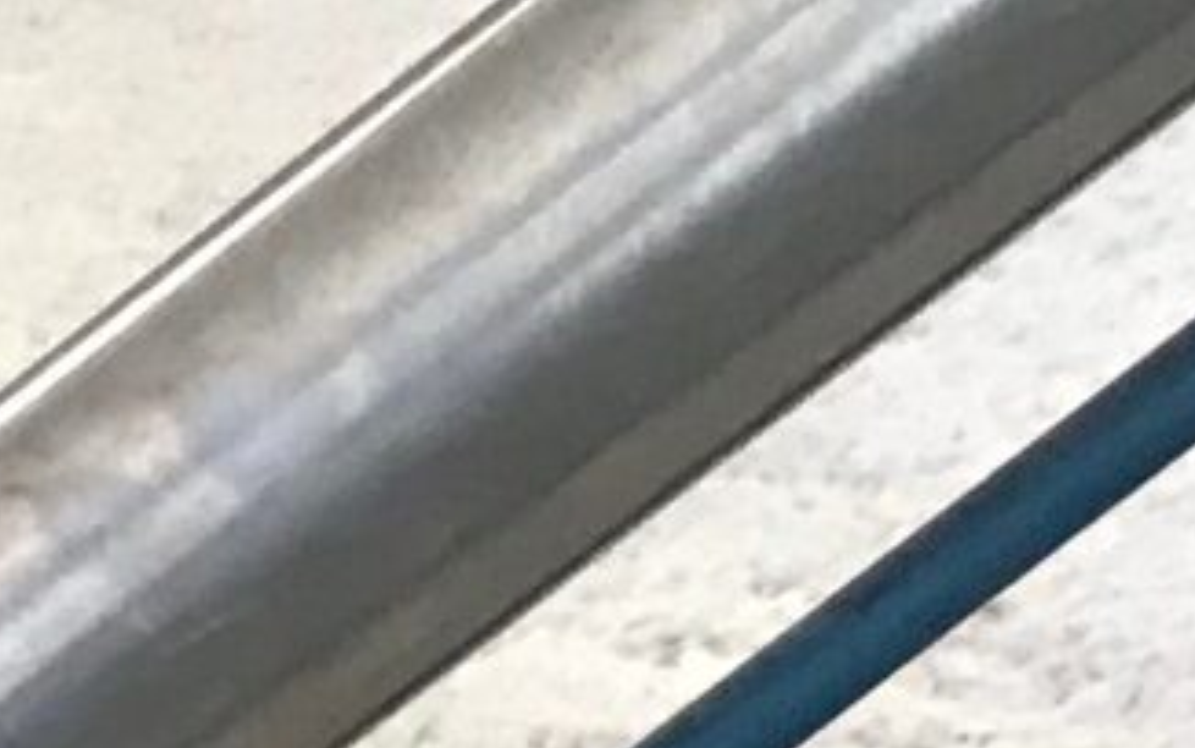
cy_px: 2108
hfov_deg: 8.4
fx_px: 7591
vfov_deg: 5.4
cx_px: -1408
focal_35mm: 233
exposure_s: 1/30
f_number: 1.8
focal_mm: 3.99
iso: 25
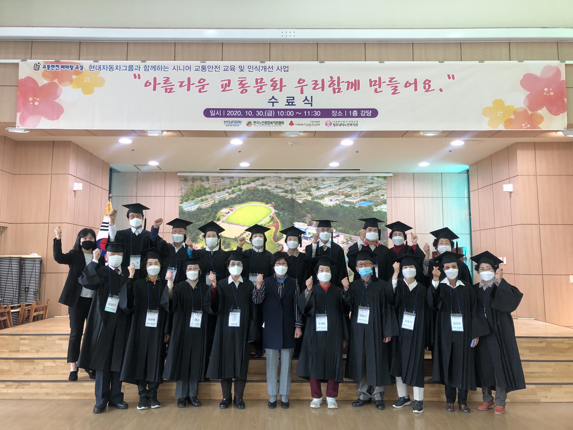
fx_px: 463
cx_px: 286
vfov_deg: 49.7
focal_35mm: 28
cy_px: 215
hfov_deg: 63.4
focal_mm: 3.99
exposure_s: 1/40
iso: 25
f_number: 1.8
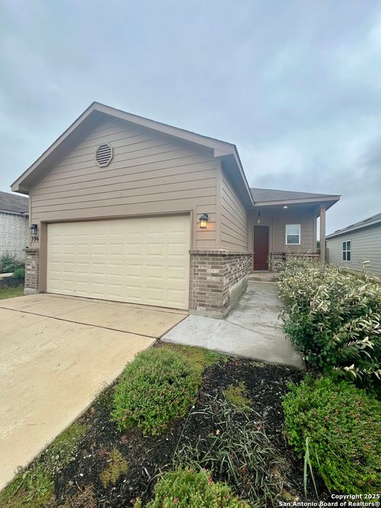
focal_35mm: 13
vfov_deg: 106.2
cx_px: 190
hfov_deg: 89.9
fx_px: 191
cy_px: 254
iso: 32
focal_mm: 1.57
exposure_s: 1/237
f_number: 1.8
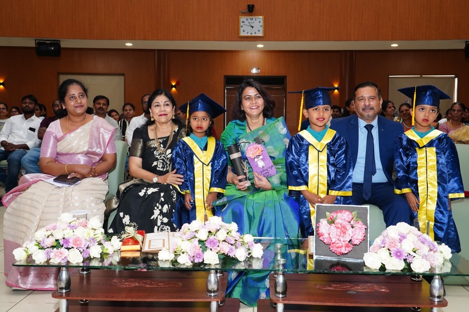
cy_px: 156
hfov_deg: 58.7
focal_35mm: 32
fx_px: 417
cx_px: 234
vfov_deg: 41.1
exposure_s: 1/100
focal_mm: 32
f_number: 6.3
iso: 3200
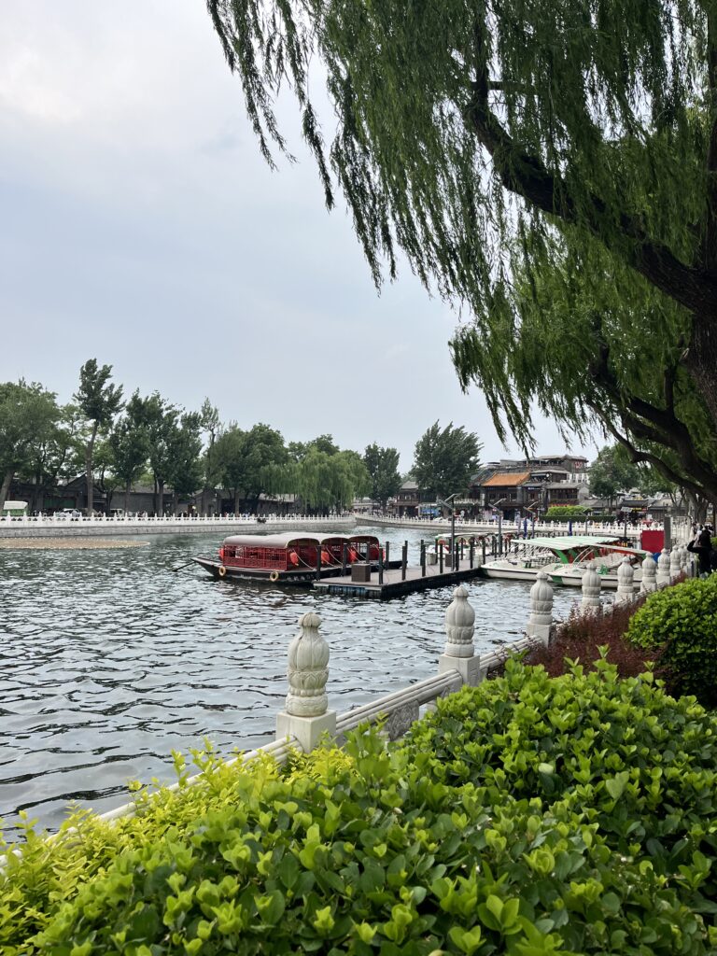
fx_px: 718
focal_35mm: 26
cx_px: 358
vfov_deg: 67.3
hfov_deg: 53.1
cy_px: 478
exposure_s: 1/2358
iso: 50
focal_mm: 5.1
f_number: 1.6
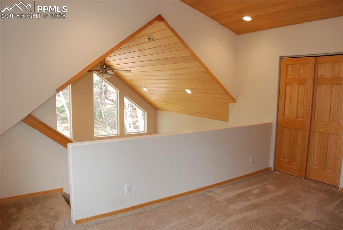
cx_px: 172
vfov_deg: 48.0
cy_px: 115
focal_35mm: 27
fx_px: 258
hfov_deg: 67.3
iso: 1600
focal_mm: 18
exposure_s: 1/125
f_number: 5.6
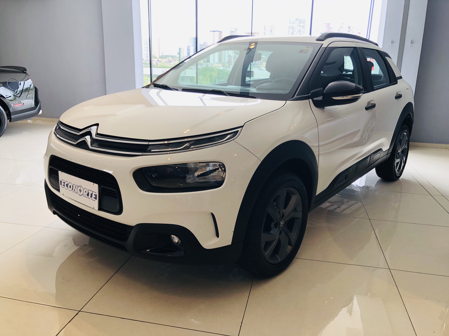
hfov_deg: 63.4
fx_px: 363
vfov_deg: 49.7
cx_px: 224
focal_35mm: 28
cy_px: 168
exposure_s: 1/120
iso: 25
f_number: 1.8
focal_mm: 3.99
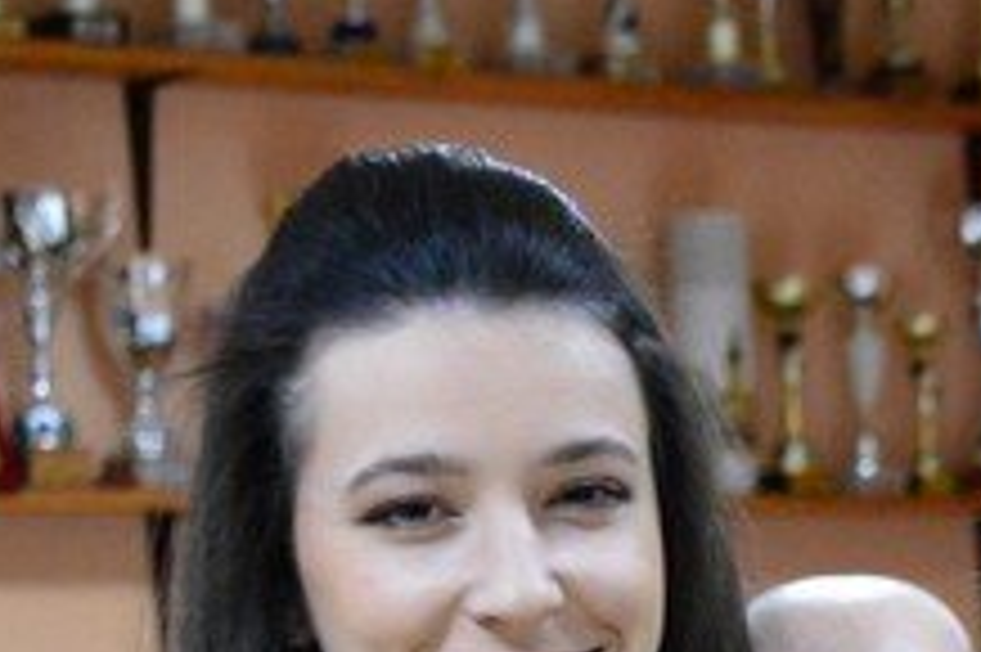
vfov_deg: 7.0
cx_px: 1431
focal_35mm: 193
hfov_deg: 10.3
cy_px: 1066
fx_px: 5255
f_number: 4
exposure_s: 1/80
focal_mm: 50
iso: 6400
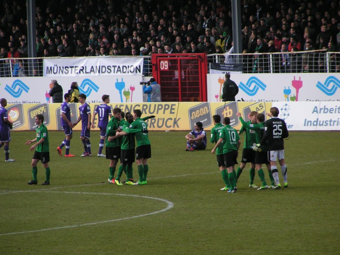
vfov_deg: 4.6
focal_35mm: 326
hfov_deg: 6.1
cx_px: 170
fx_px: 3202
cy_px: 128
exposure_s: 1/400
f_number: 3.5
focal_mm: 49.8
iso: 50
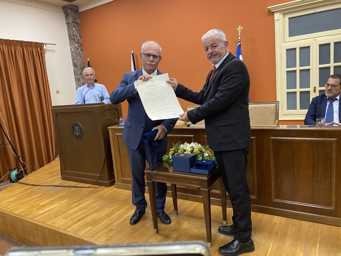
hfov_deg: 67.3
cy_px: 128
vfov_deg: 53.1
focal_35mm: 26
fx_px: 256
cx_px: 170
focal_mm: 4.25
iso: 200
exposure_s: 1/60
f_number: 1.8
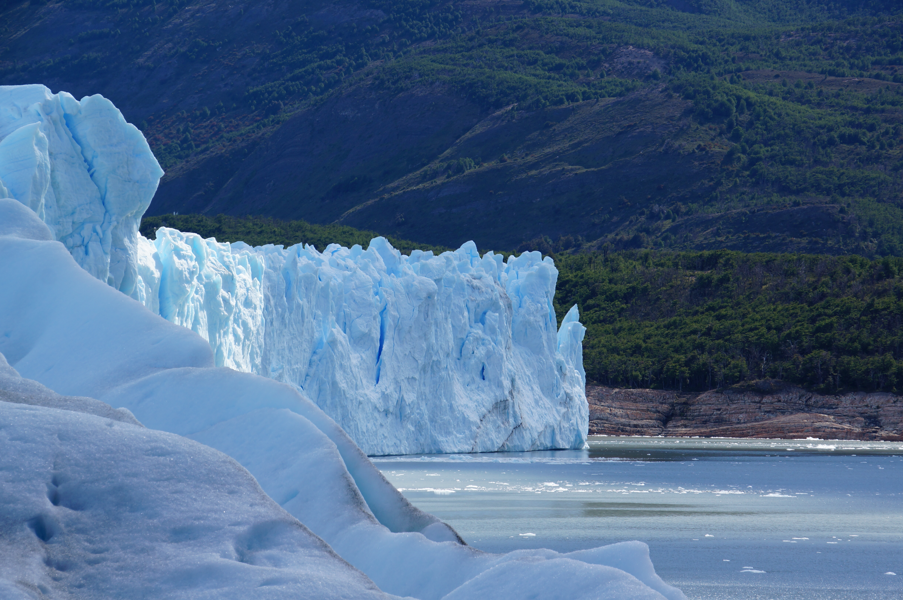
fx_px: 4322
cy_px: 300
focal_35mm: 172
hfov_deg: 11.9
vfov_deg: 7.9
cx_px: 452
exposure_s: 1/250
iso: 100
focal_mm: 115
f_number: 9
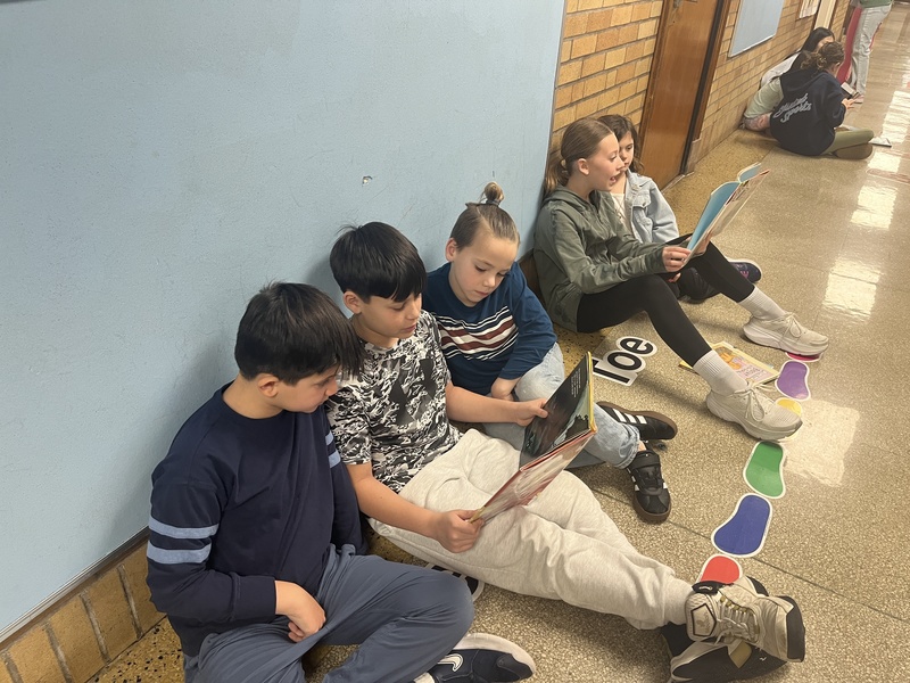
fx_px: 683
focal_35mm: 26
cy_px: 342
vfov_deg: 53.1
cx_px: 455
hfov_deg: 67.3
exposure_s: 1/60
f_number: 1.6
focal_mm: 5.1
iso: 160
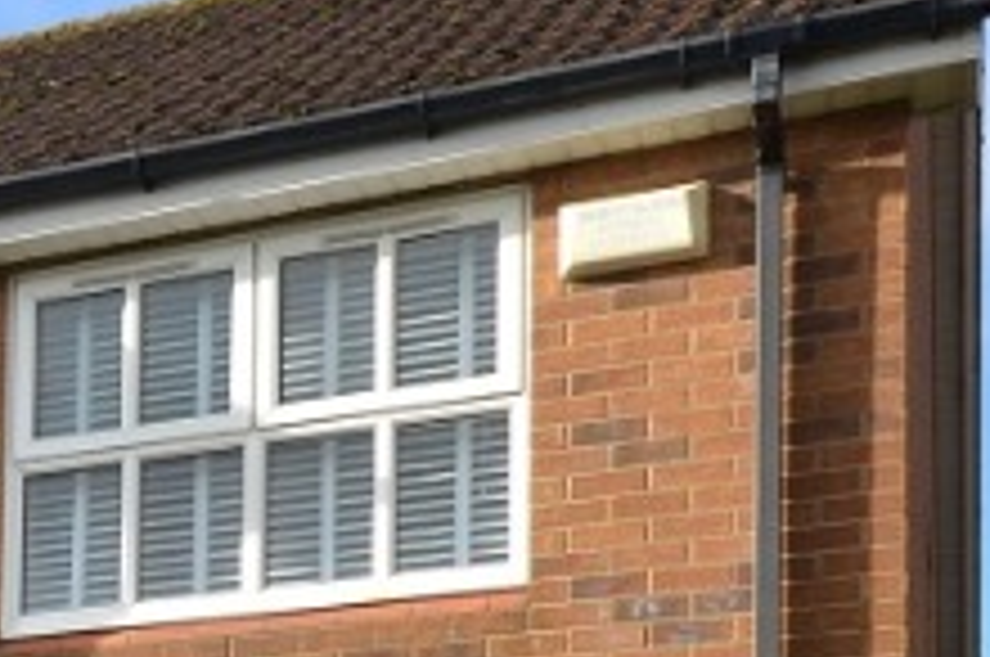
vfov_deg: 15.4
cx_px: -112
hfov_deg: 23.7
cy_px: 1053
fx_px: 2201
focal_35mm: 80
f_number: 8
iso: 200
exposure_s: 1/250
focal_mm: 11.5
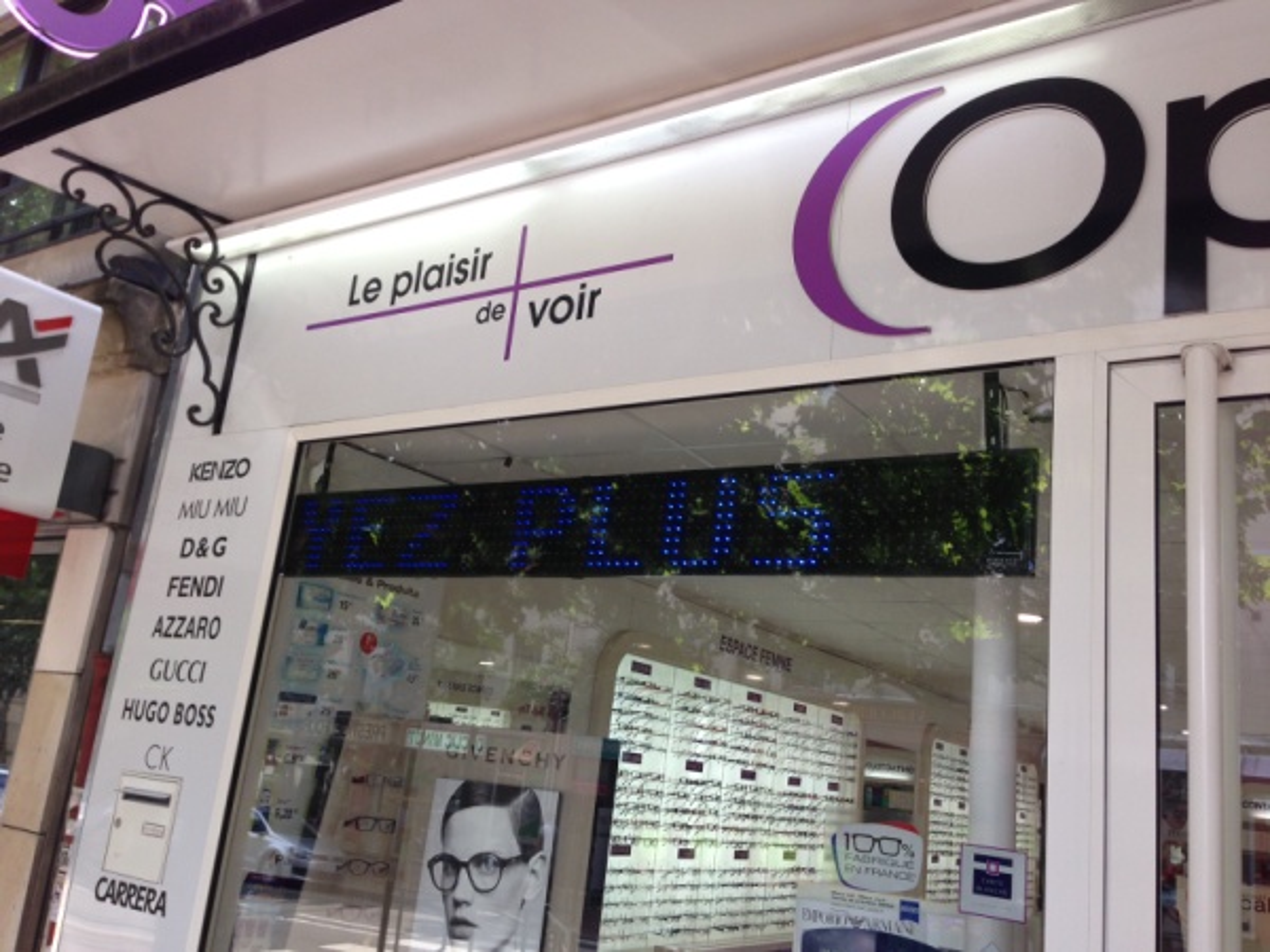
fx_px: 1211
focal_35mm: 33
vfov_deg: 42.9
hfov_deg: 55.4
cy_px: 476
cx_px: 635
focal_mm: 4.13
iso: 50
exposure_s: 1/144
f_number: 2.4
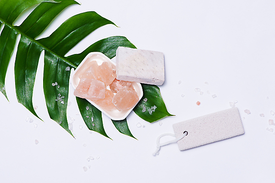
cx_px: 138
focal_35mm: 105
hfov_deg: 19.5
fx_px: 802
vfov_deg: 13.0
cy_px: 92
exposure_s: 1/125
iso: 100
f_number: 11
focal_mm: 105
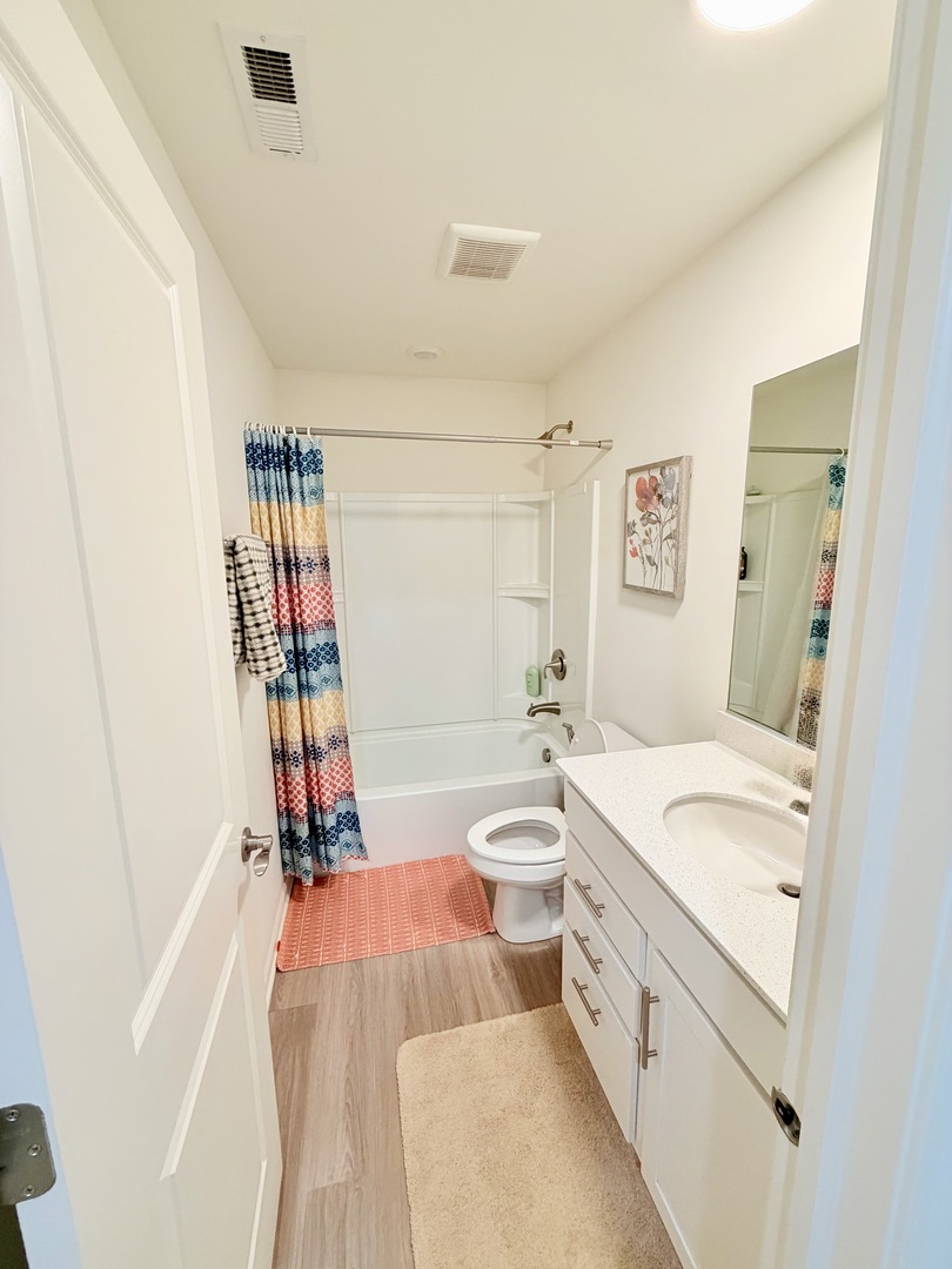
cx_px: 476
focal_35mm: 14
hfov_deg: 85.7
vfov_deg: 102.1
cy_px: 634
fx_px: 513
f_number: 2.2
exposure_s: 1/120
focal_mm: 2.22
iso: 250
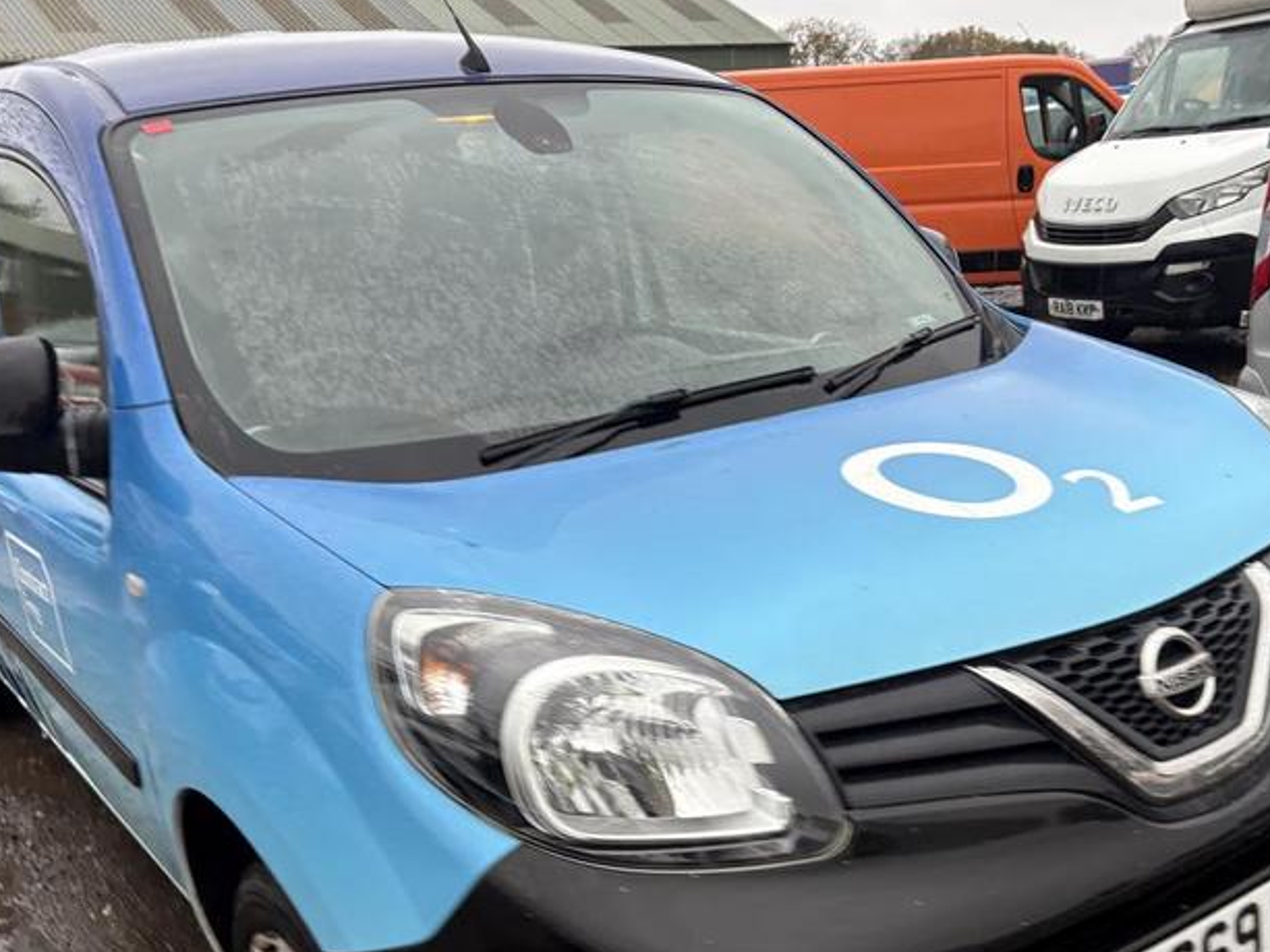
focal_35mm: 38
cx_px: 686
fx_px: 1394
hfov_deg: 48.9
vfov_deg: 37.4
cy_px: 629
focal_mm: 5.96
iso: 125
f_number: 1.6
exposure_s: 1/86
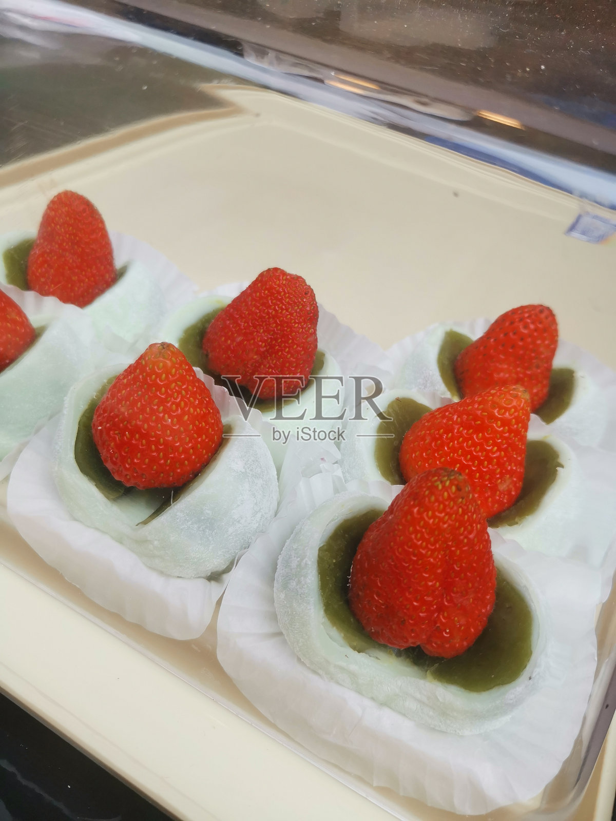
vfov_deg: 65.3
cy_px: 410
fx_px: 641
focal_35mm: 27
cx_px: 308
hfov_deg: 51.4
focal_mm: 4.75
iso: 50
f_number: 1.8
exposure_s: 1/826
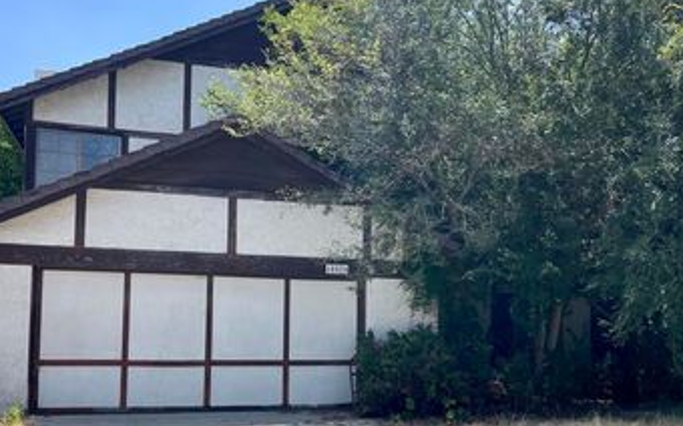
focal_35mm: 39
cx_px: 370
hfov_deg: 50.4
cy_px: 290
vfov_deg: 32.4
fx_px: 725
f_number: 1.6
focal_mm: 5.1
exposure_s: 1/2597
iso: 32
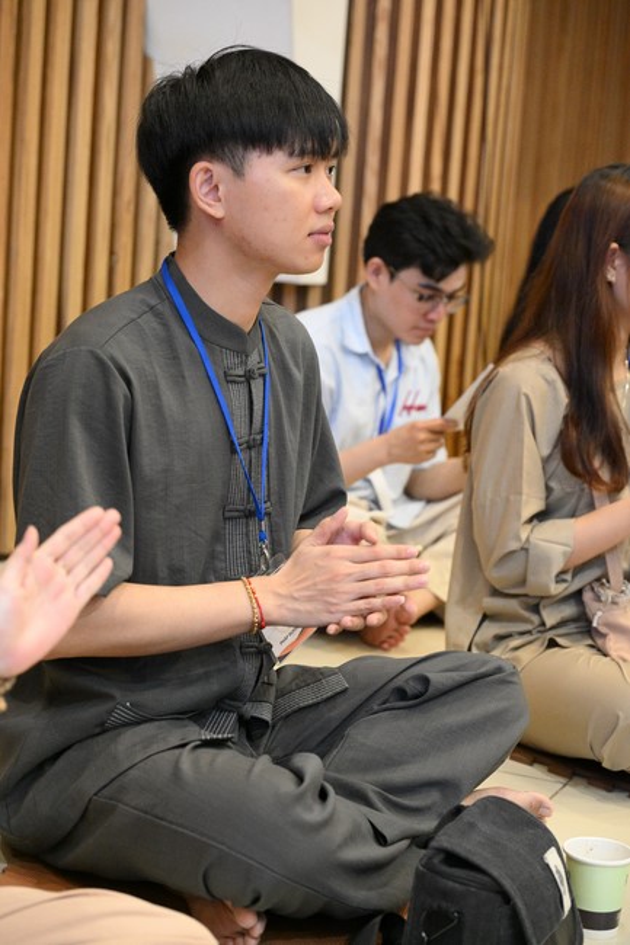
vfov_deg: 31.0
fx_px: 1707
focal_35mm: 65
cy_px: 472
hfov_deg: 20.9
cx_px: 315
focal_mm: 65
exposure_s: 1/200
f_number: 4
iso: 10000
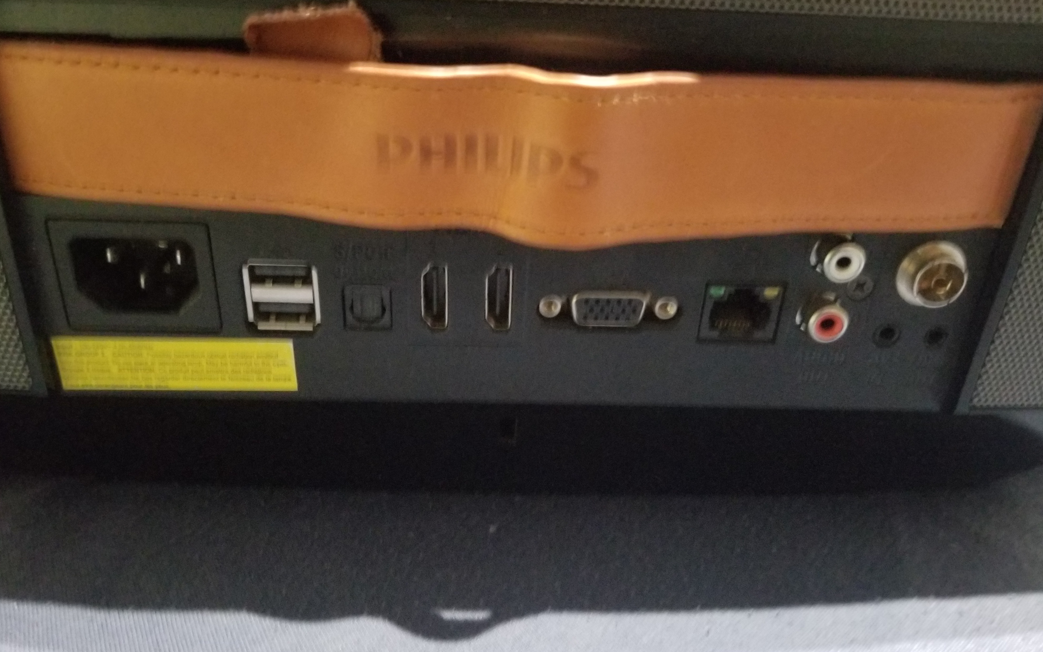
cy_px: 342
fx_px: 796
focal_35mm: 28
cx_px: 525
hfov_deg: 66.5
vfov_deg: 44.5
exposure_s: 1/10
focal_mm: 4.25
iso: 800
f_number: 1.7
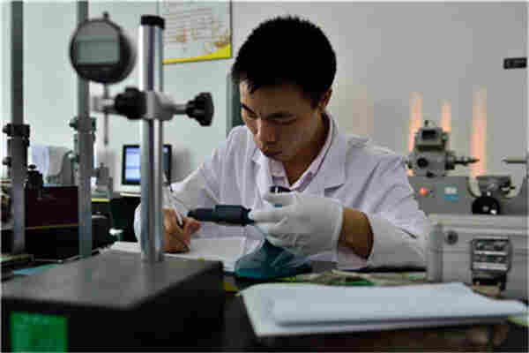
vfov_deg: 36.9
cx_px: 264
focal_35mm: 36
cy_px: 176
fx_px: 529
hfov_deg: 53.1
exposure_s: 1/50
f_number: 2.8
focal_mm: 24
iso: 280
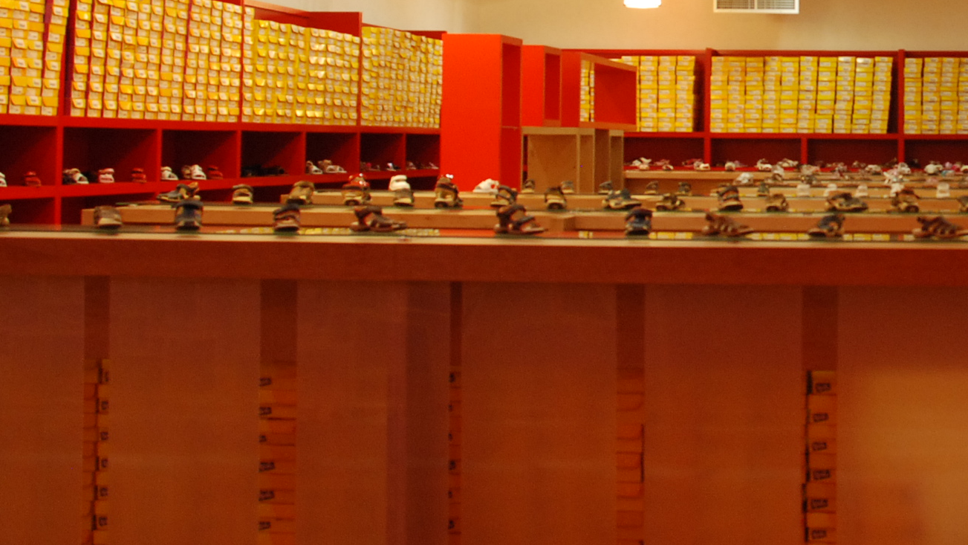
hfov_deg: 28.5
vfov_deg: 17.0
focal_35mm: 70
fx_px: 1797
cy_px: 76
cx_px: 943
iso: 560
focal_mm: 20
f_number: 3.8
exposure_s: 1/30
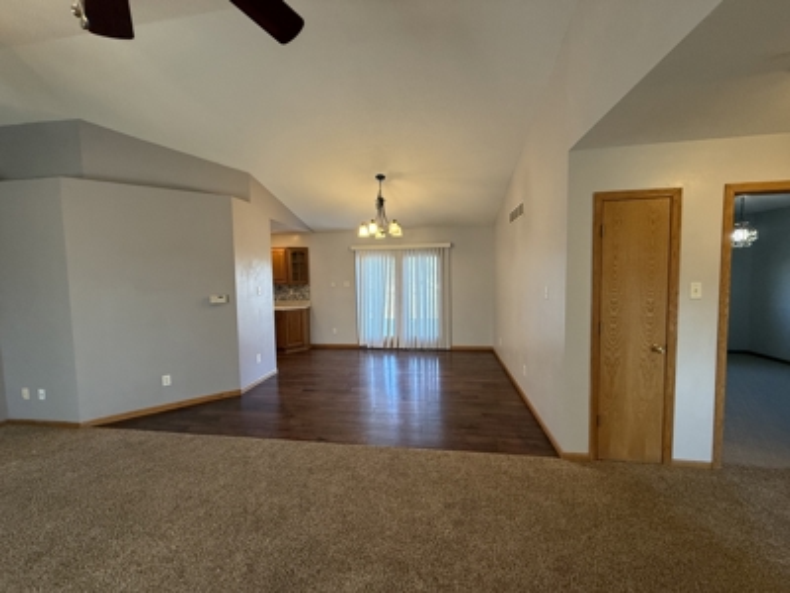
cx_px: 395
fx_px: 320
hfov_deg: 102.1
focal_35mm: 14
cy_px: 296
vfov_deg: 85.7
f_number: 2.2
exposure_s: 1/120
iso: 200
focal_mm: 2.22
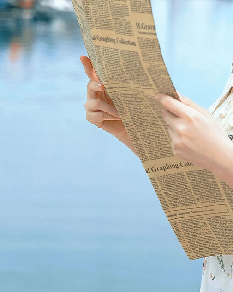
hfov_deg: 9.0
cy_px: 73
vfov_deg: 11.3
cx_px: 208
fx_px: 1474
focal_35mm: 171
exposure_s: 1/2000
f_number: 2.8
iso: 200
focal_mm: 48.5
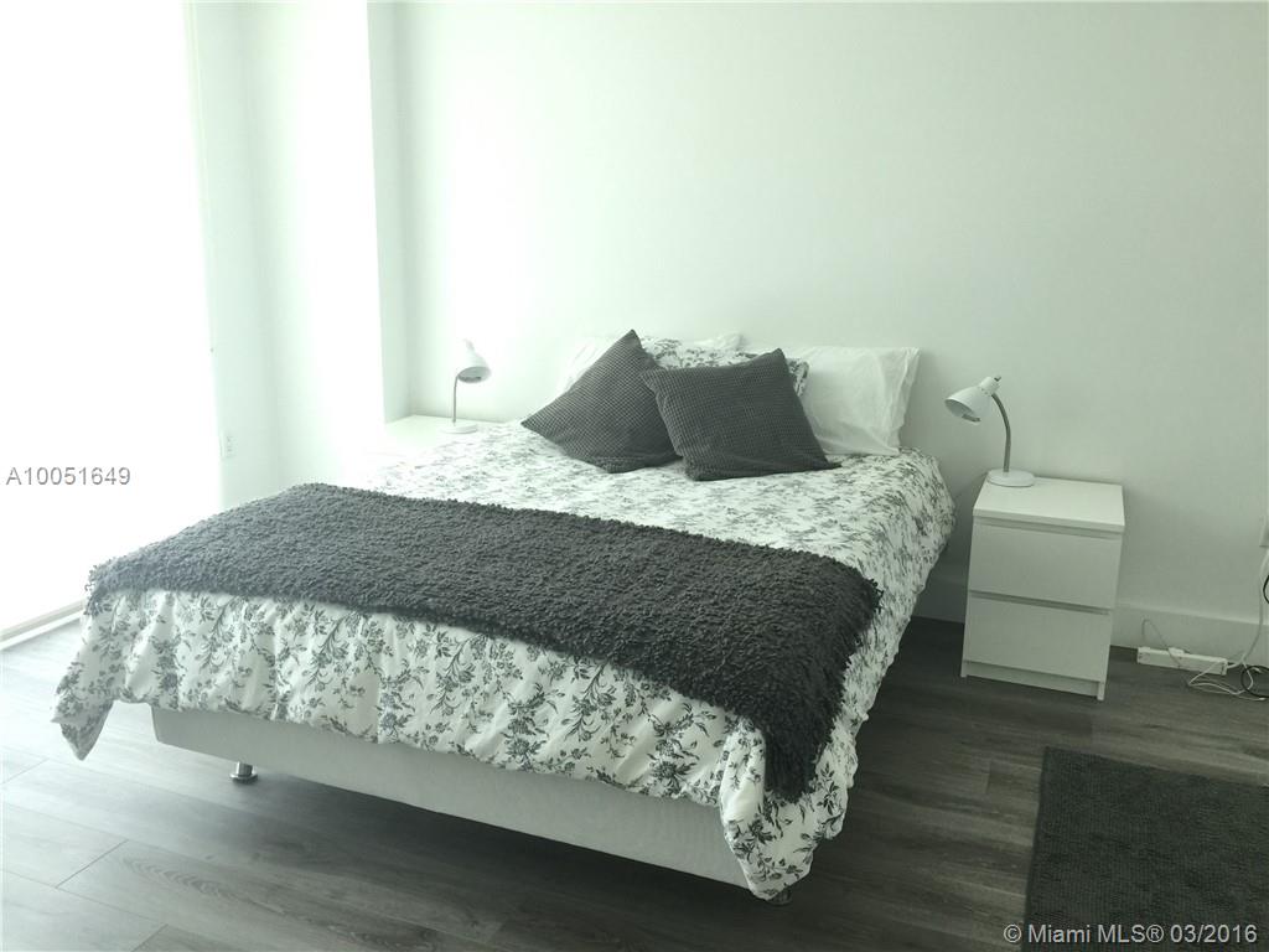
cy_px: 476
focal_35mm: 29
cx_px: 634
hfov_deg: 61.7
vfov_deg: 48.2
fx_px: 1063
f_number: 2.2
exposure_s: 1/40
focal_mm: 4.15
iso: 32
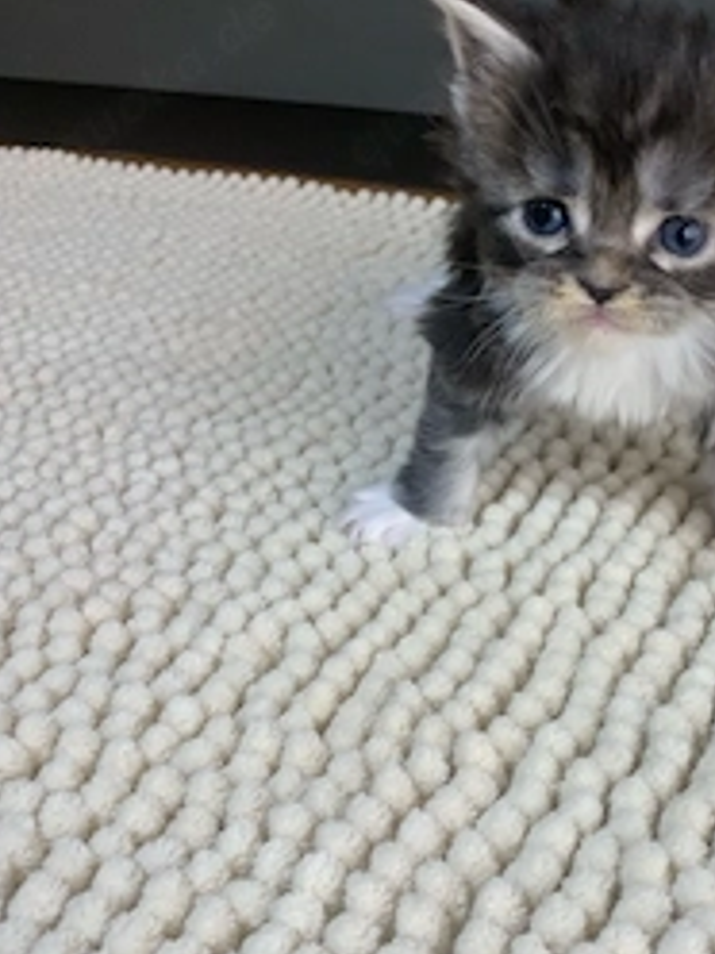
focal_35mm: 42
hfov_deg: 33.6
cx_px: 542
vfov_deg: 44.7
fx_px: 1157
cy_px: 423
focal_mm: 4.25
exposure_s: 1/97
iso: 100
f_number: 1.8
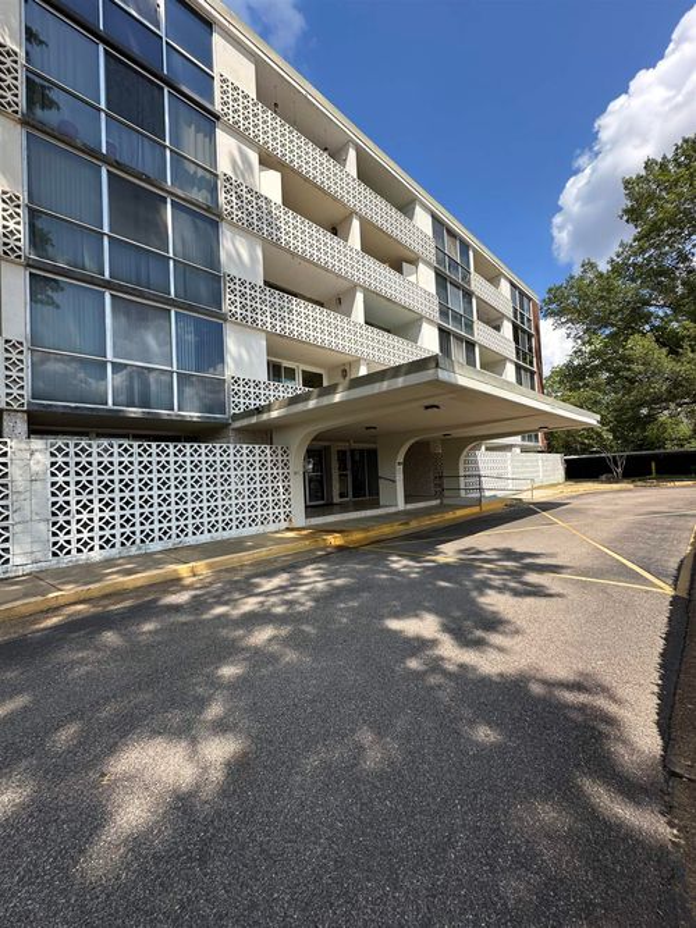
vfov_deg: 102.1
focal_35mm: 14
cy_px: 464
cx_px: 348
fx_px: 375
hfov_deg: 85.7
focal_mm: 2.22
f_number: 2.2
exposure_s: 1/824
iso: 40
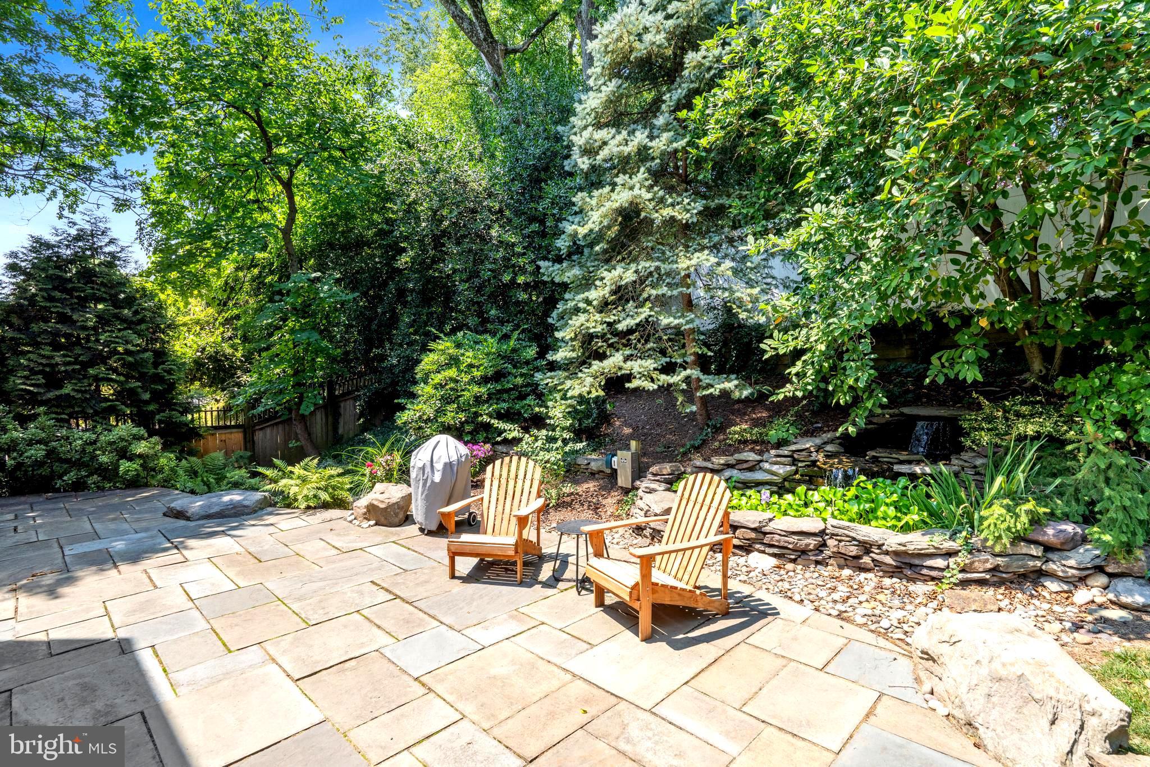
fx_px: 543
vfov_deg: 70.4
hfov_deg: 93.3
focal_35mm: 17
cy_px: 384
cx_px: 575
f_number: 8
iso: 200
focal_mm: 17
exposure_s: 1/200
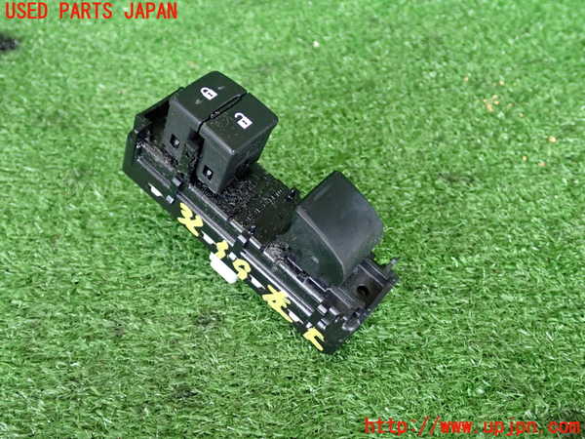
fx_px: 642
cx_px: 292
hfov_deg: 49.0
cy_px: 220
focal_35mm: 38
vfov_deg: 37.7
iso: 500
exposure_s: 1/40
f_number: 2.7
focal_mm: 6.83
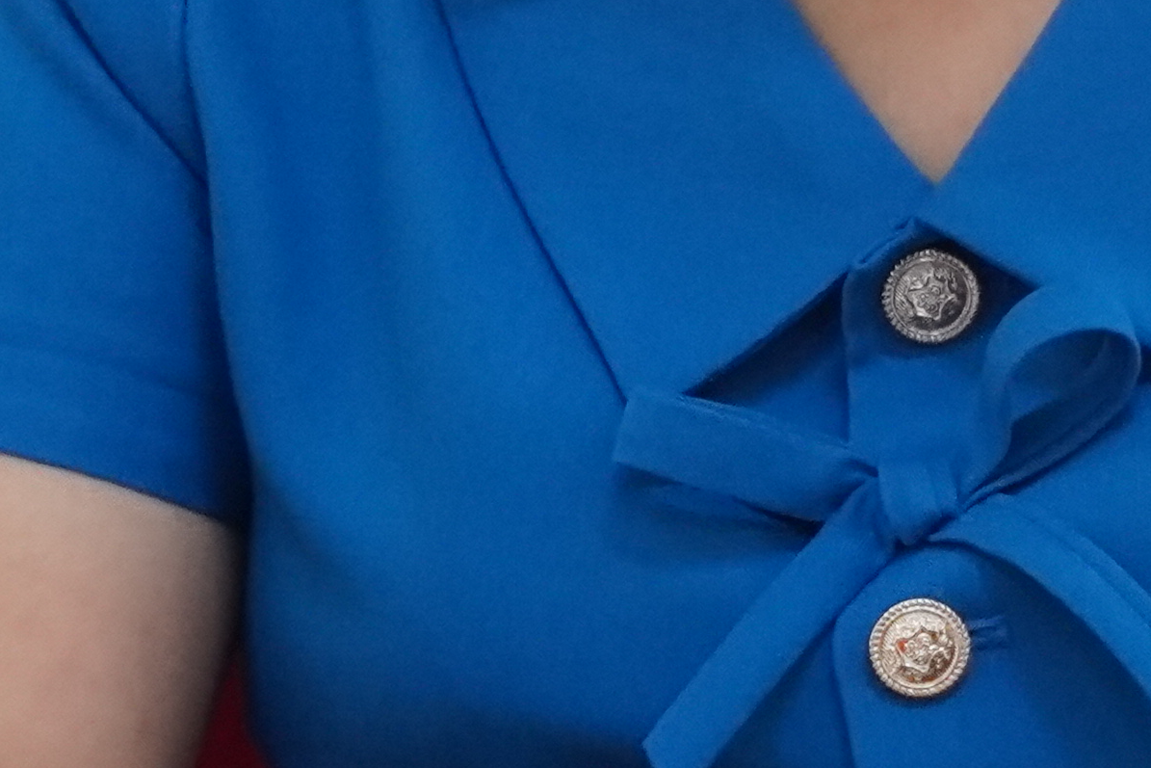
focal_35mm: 249
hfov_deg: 8.2
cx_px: 1100
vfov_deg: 5.5
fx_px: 7946
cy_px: 71
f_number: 4.5
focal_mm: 33
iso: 5000
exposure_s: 1/250
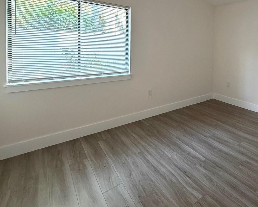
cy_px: 53
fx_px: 168
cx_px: 185
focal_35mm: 22
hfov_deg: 71.3
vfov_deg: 59.8
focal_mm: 2.22
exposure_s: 1/60
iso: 500
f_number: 2.2
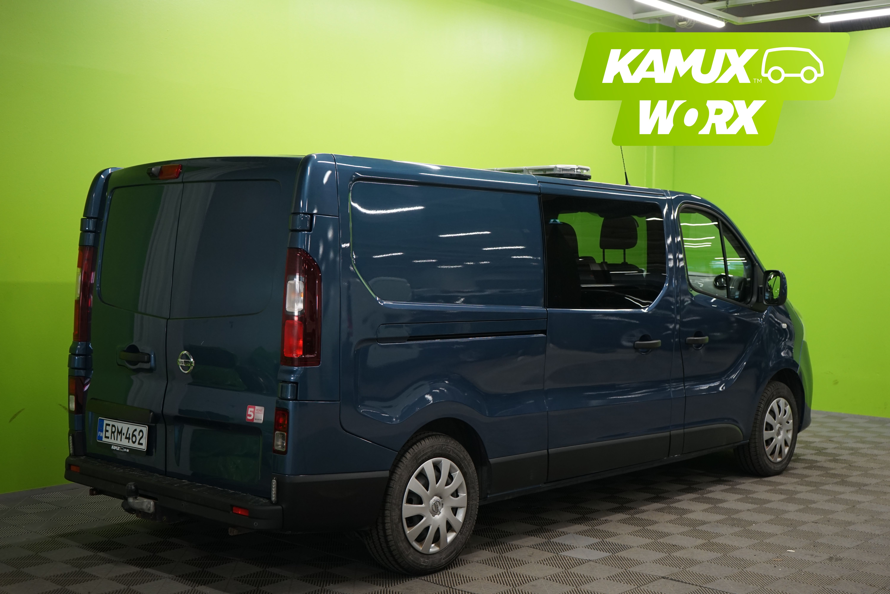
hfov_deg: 44.5
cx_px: 445
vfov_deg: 30.5
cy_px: 297
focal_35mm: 44
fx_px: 1088
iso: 800
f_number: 5.6
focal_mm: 44
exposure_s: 1/50
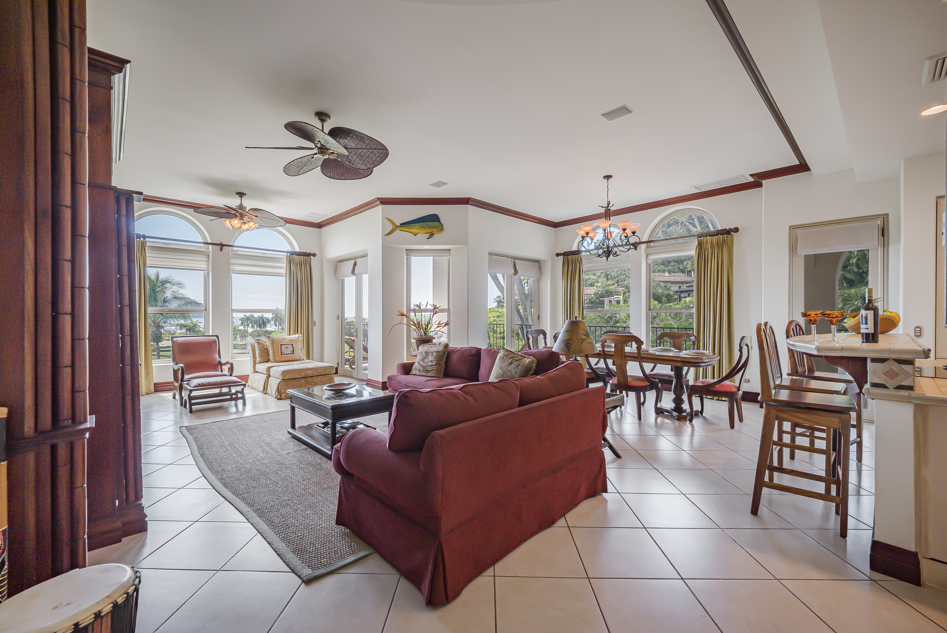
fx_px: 369
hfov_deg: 104.2
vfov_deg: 81.3
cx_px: 474
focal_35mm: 14
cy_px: 316
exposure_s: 1/25
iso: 320
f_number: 8
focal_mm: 14
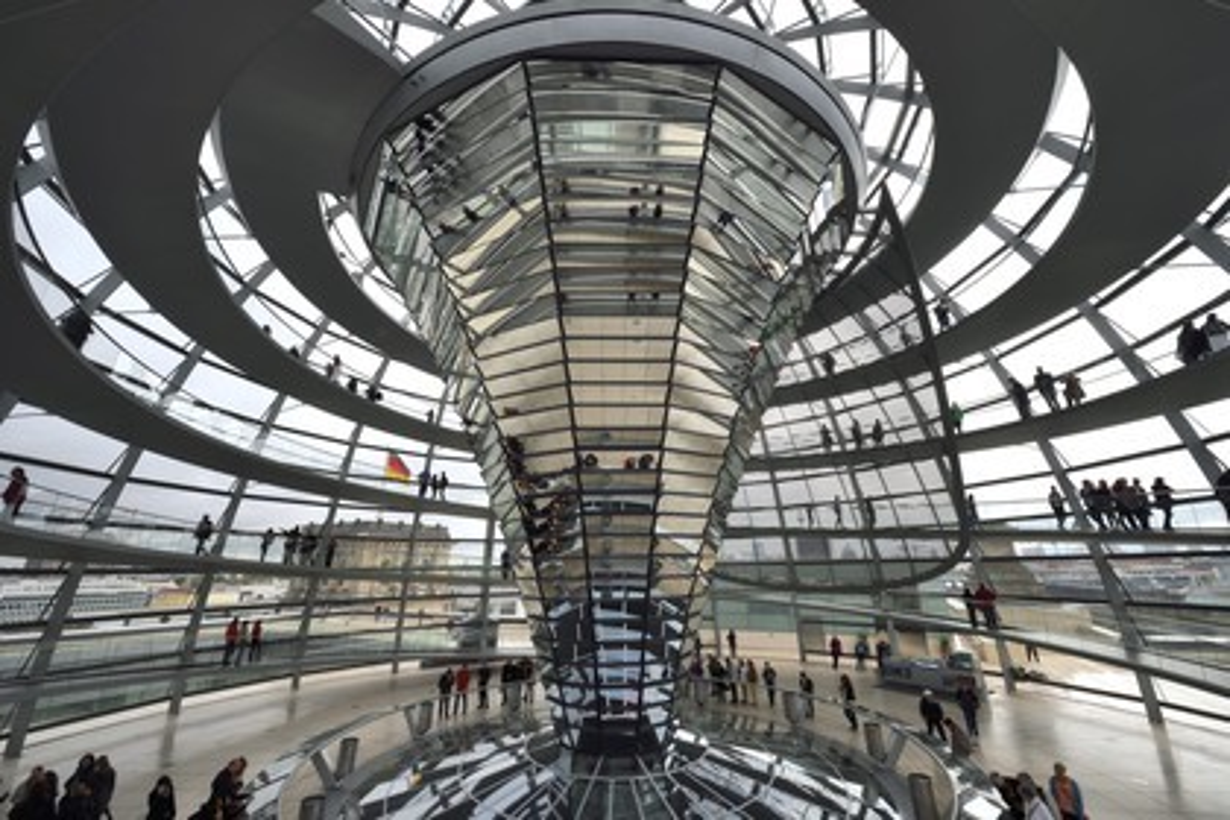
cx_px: 615
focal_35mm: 14
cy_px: 410
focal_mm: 14
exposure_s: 1/8
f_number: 22
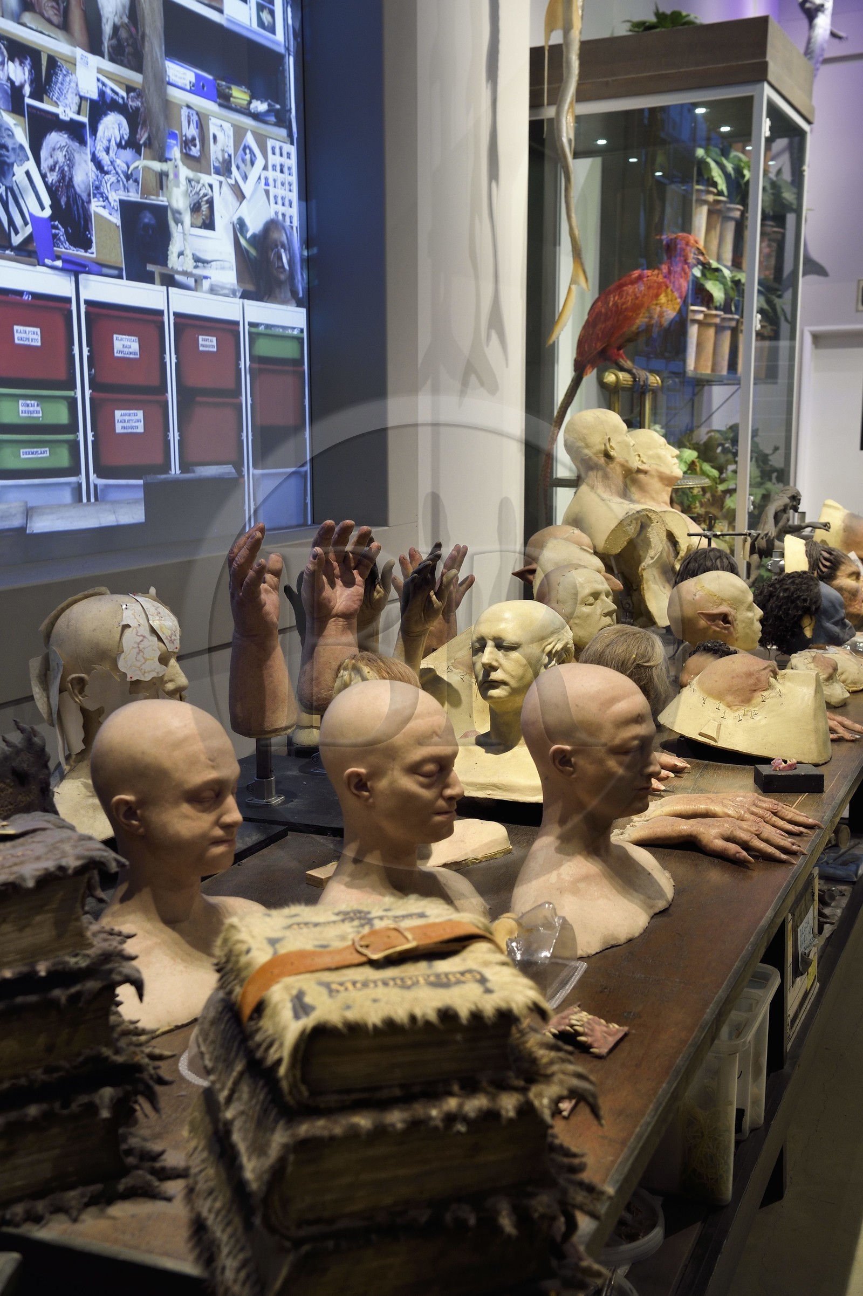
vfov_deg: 46.4
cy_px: 648
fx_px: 1511
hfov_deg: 31.9
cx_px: 432
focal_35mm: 42
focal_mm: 42
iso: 800
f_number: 6.3
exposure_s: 1/8
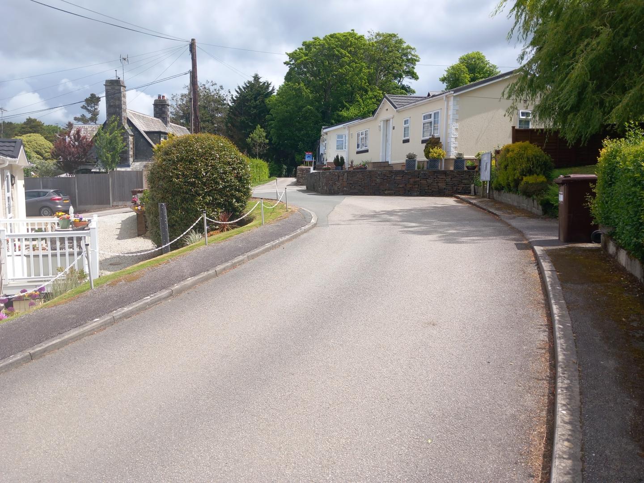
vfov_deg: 51.4
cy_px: 242
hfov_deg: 65.3
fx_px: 502
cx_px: 322
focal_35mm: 27
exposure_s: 1/510
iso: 20
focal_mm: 4
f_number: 1.8
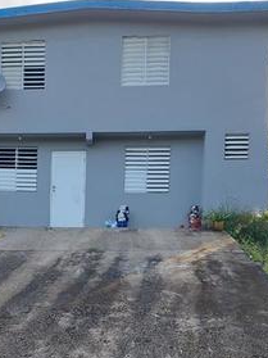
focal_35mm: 43
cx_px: 62
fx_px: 444
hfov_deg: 32.8
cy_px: 264
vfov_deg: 42.6
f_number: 1.8
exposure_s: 1/214
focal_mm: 5.23
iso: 40
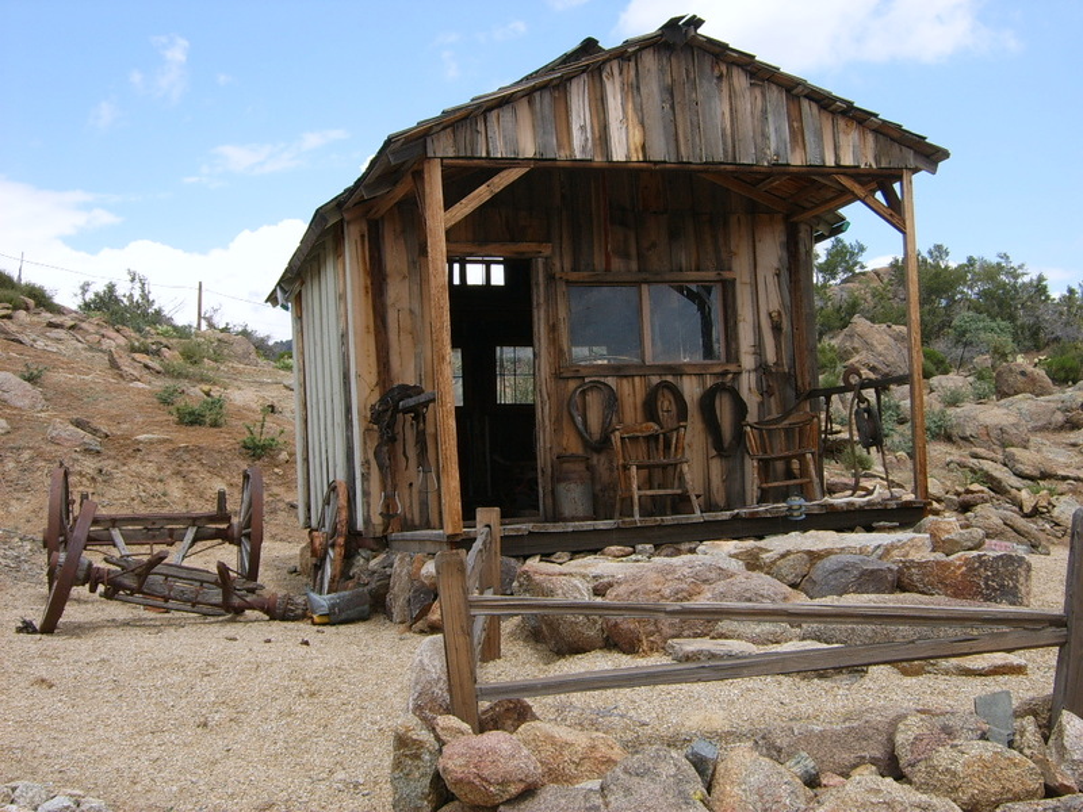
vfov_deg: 32.2
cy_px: 406
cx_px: 542
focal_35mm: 45
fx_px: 1408
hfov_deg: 42.1
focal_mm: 7.5
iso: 50
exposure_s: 1/250
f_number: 6.4
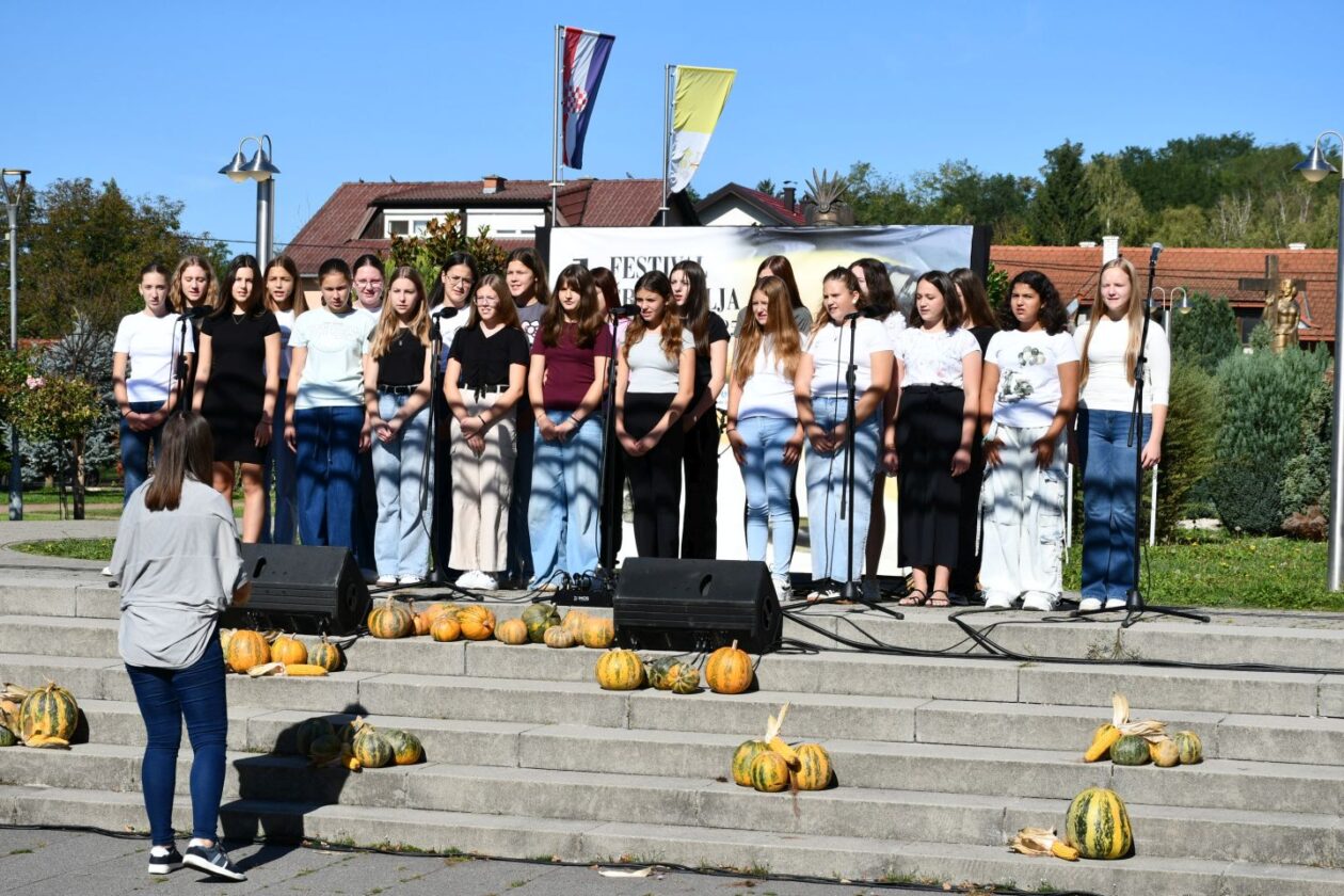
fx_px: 2912
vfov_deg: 17.5
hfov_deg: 26.0
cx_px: 672
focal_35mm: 78
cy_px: 448
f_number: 10
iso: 100
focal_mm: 52
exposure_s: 1/400
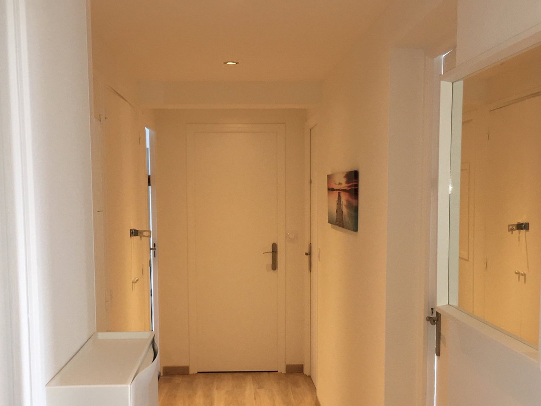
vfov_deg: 33.3
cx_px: 254
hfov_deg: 43.8
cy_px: 268
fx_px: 672
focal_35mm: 43
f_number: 2.2
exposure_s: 1/33
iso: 64
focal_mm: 4.15
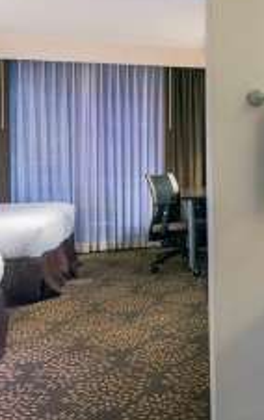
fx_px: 470
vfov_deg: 48.0
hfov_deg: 25.4
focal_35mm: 41
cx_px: 372
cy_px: 241
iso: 200
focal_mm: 19
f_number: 20
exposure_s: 6
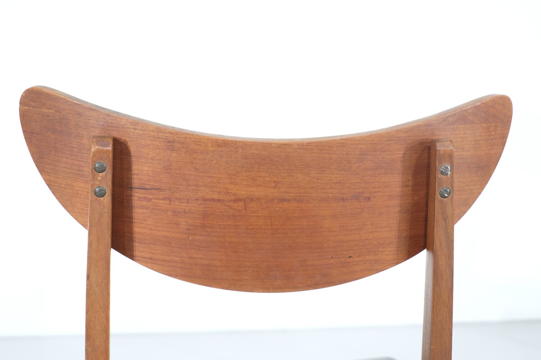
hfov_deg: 37.5
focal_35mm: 53
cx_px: 270
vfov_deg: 25.5
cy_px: 180
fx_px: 796
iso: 800
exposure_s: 1/30
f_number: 5.6
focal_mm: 35
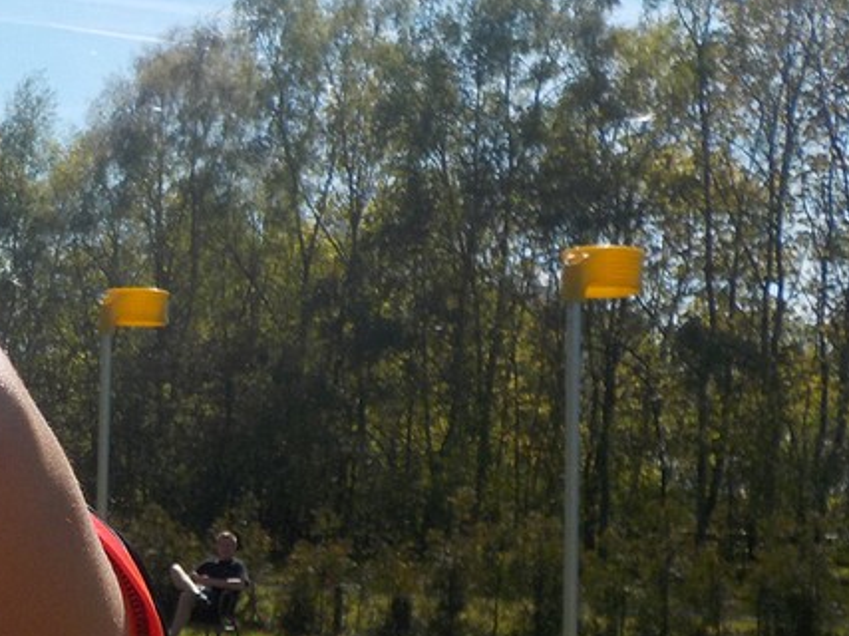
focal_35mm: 72
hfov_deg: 24.8
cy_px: 425
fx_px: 1765
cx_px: -125
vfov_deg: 20.4
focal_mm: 4.1
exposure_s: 1/1600
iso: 125
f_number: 3.3
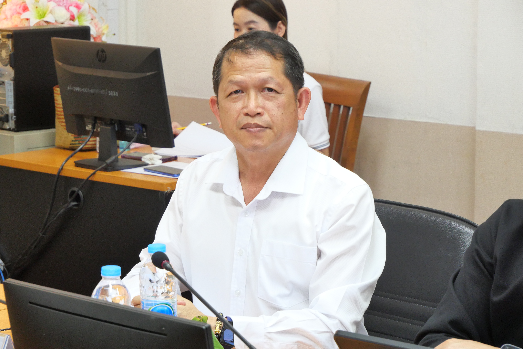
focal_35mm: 124
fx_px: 1802
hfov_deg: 16.5
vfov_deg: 11.1
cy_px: 174
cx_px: 262
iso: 1600
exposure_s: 1/20
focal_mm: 60
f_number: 5.6
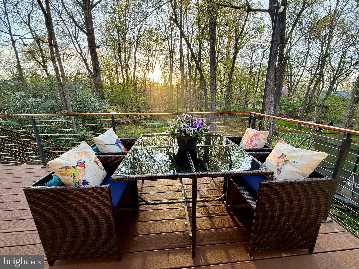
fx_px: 145
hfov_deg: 102.1
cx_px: 180
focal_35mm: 14
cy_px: 134
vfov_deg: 85.7
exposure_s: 1/104
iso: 64
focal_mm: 2.22
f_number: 2.2
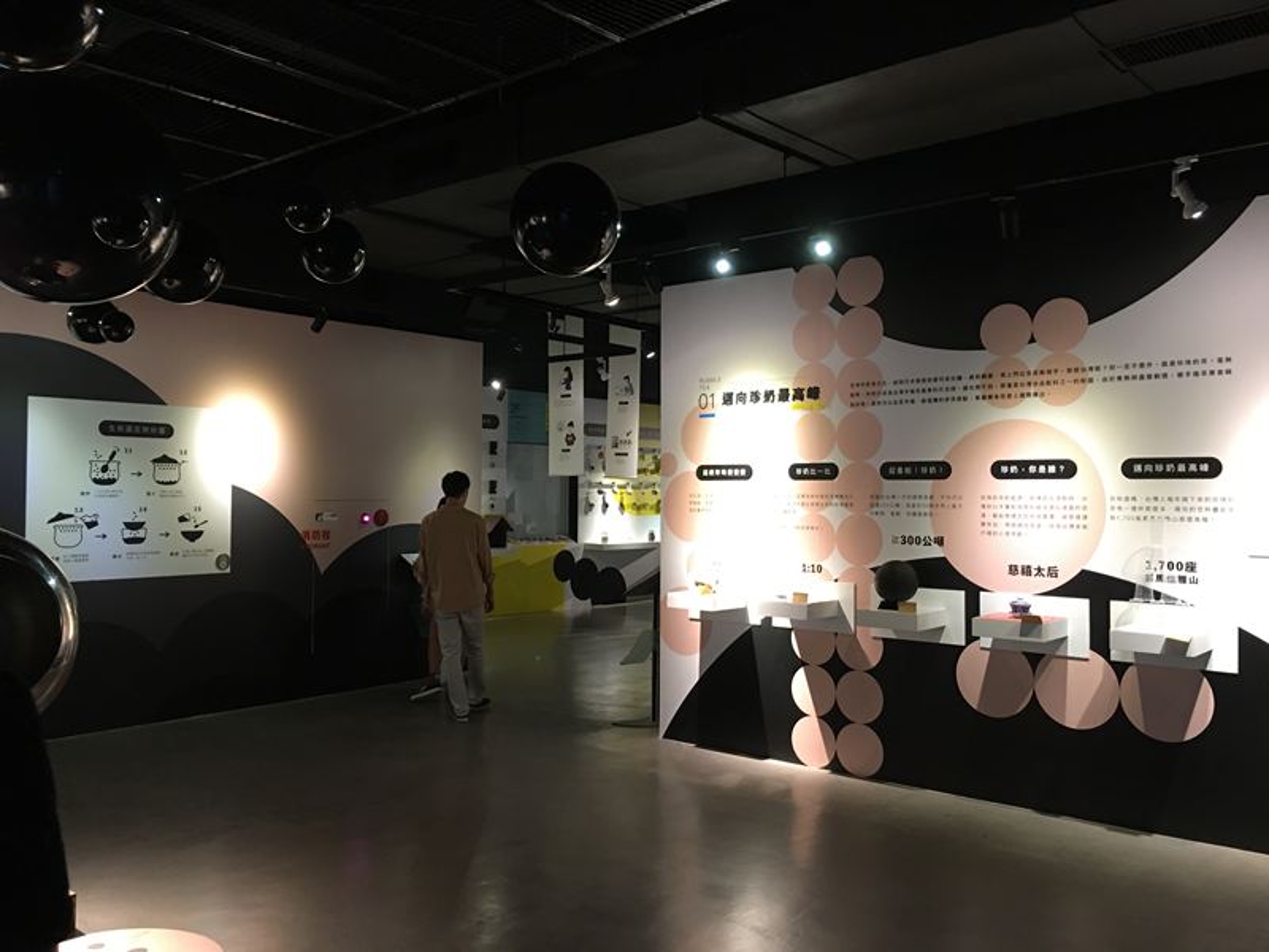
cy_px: 476
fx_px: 1063
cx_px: 634
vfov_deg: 48.2
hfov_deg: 61.7
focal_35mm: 29
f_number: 2.2
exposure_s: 1/15
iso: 64
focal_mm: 4.15
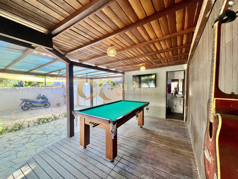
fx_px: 89
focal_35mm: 13
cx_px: 119
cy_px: 90
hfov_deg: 106.2
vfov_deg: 89.9
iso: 125
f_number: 1.8
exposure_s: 1/120
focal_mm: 1.57
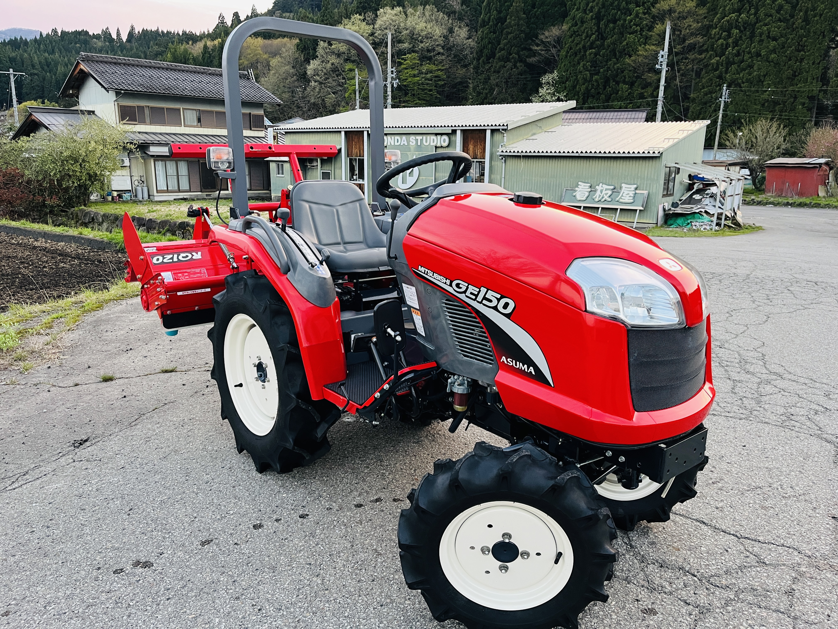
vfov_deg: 53.1
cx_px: 419
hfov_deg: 67.3
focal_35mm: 26
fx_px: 629
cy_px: 314
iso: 160
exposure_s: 1/60
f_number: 1.6
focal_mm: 5.1
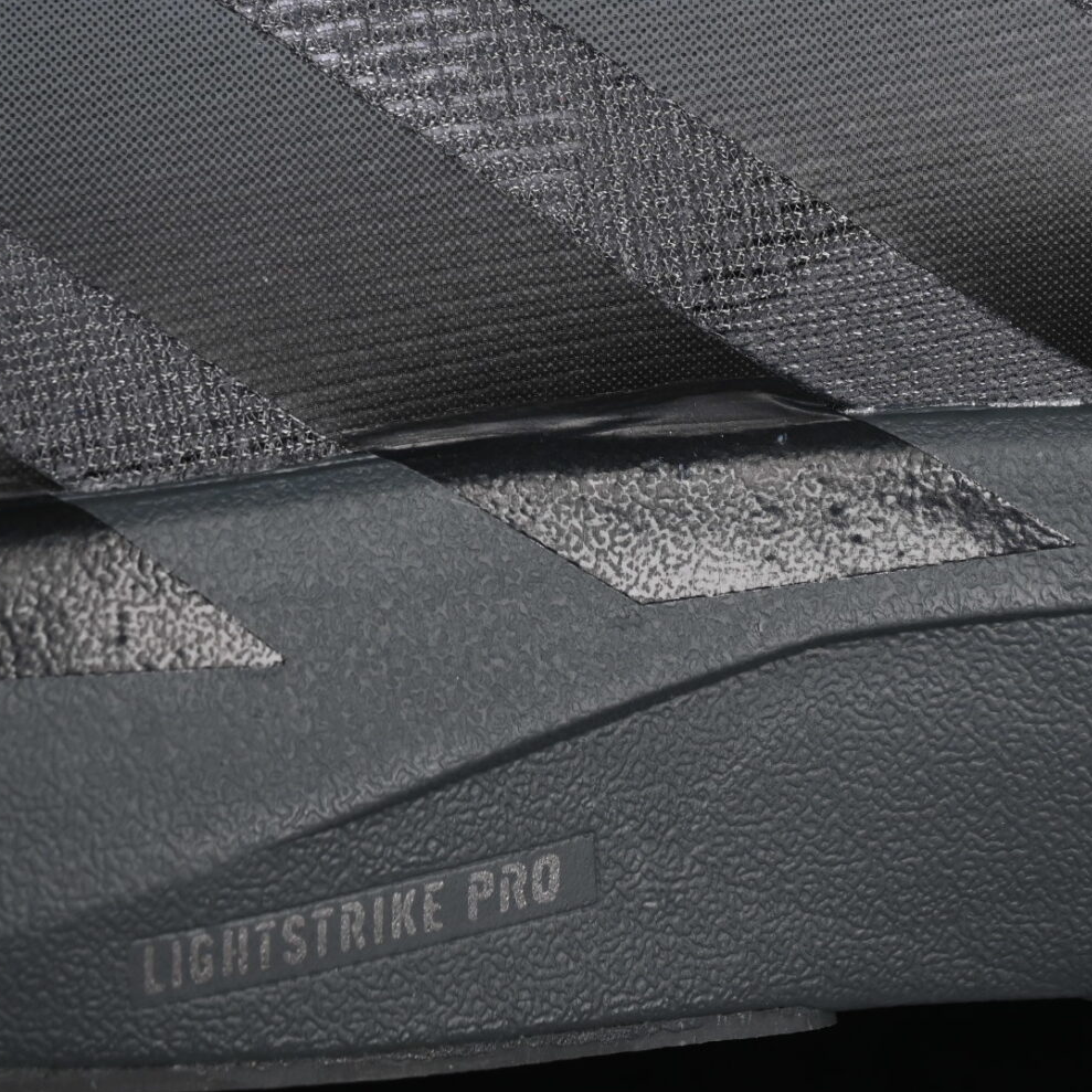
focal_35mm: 165
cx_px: 619
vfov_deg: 10.6
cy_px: 174
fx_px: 5889
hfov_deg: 10.6
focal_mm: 50
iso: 160
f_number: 6.3
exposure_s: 1/60
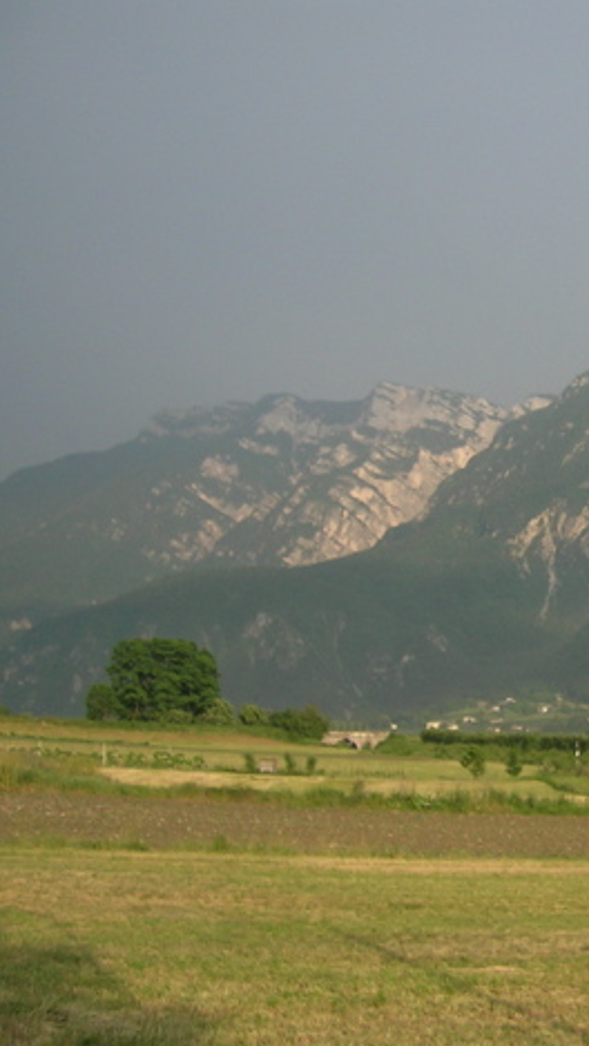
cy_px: 524
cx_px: 656
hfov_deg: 21.8
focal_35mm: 52
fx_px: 1443
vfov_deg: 39.9
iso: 50
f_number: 2.8
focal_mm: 5.4
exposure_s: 1/712
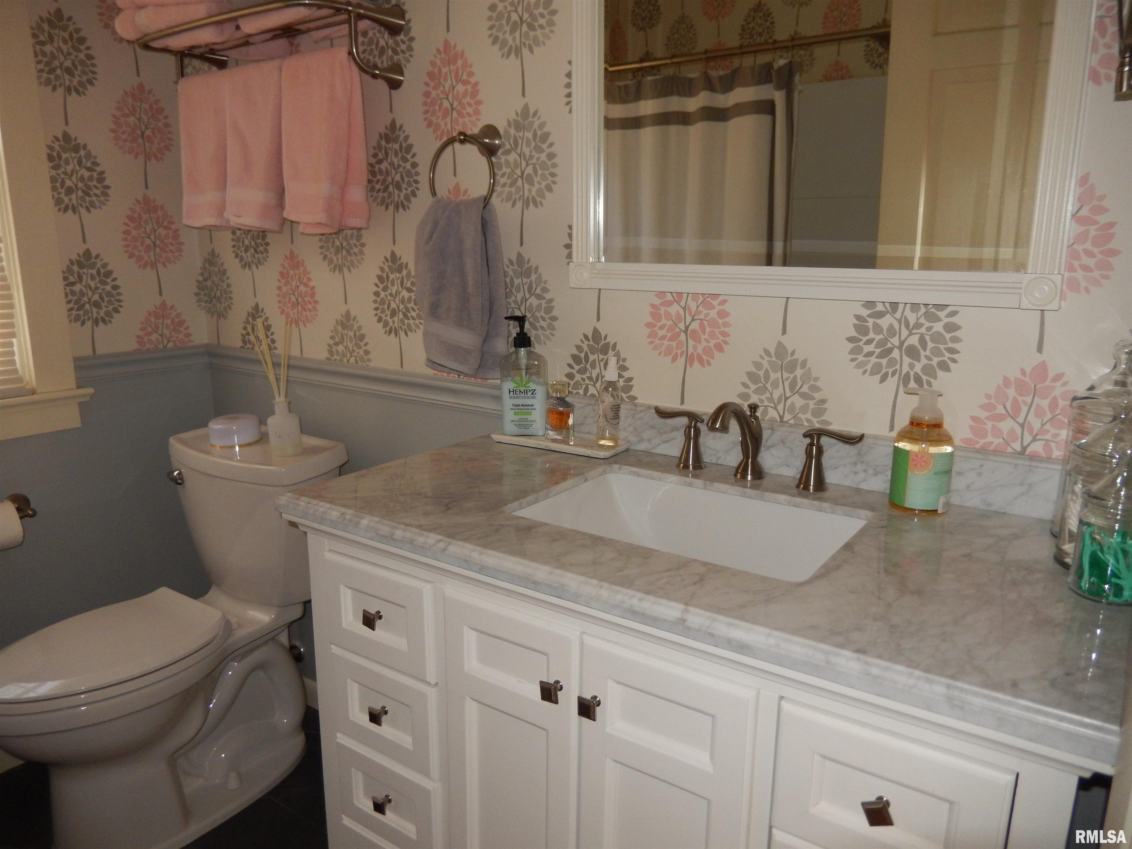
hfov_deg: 69.4
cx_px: 566
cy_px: 424
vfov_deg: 54.9
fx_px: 818
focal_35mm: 25
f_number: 3.4
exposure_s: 1/30
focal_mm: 4.5
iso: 200
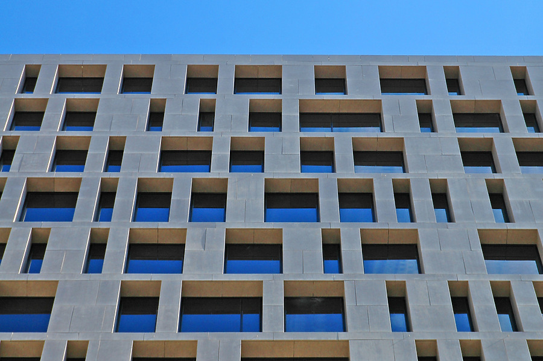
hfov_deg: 16.1
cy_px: 180
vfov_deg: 10.7
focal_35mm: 128
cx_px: 272
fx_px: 1921
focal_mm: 85
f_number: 9
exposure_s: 1/250
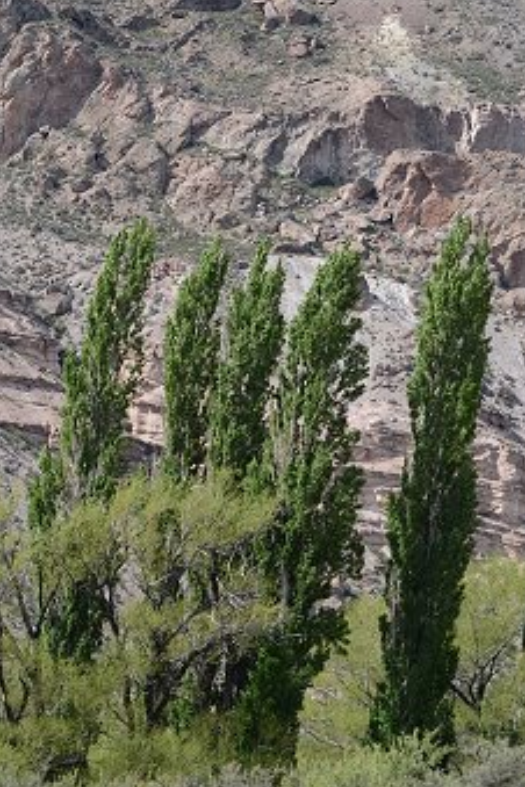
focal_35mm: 187
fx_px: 4083
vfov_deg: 11.0
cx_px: 192
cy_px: 287
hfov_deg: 7.4
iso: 160
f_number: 7.1
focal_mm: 95
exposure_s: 1/500
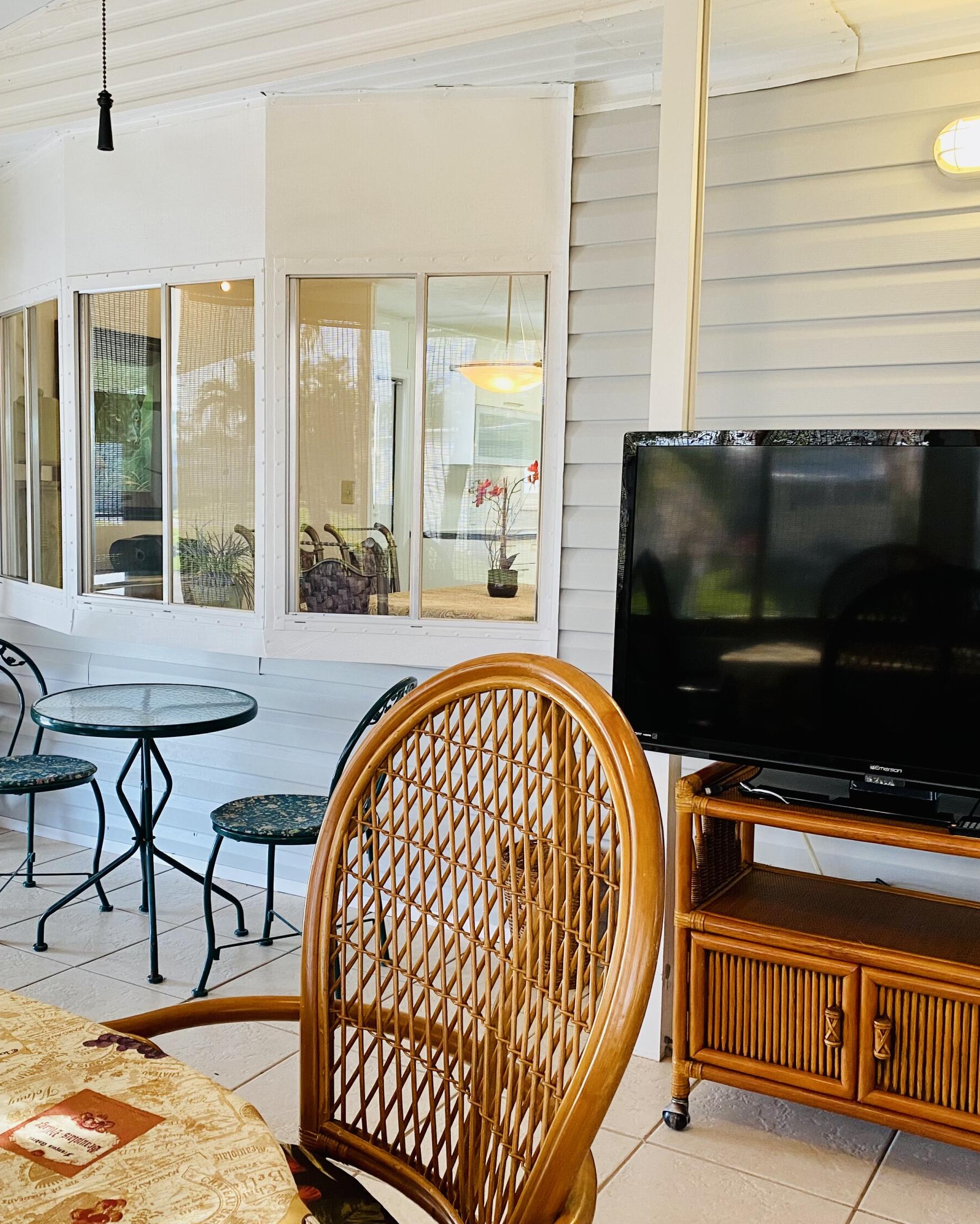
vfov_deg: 52.8
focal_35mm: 34
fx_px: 1233
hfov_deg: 43.2
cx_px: 403
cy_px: 613
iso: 100
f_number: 1.8
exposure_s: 1/60
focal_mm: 4.25
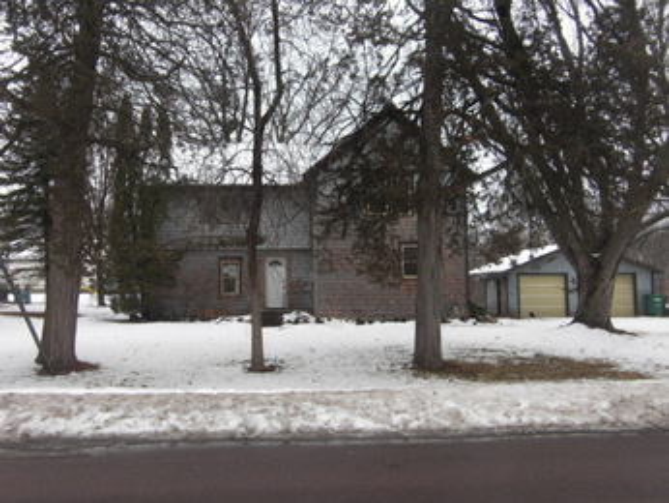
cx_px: 334
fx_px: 638
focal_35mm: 33
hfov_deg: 55.3
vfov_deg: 43.0
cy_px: 252
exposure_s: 1/100
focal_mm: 5.8
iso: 50
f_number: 2.7
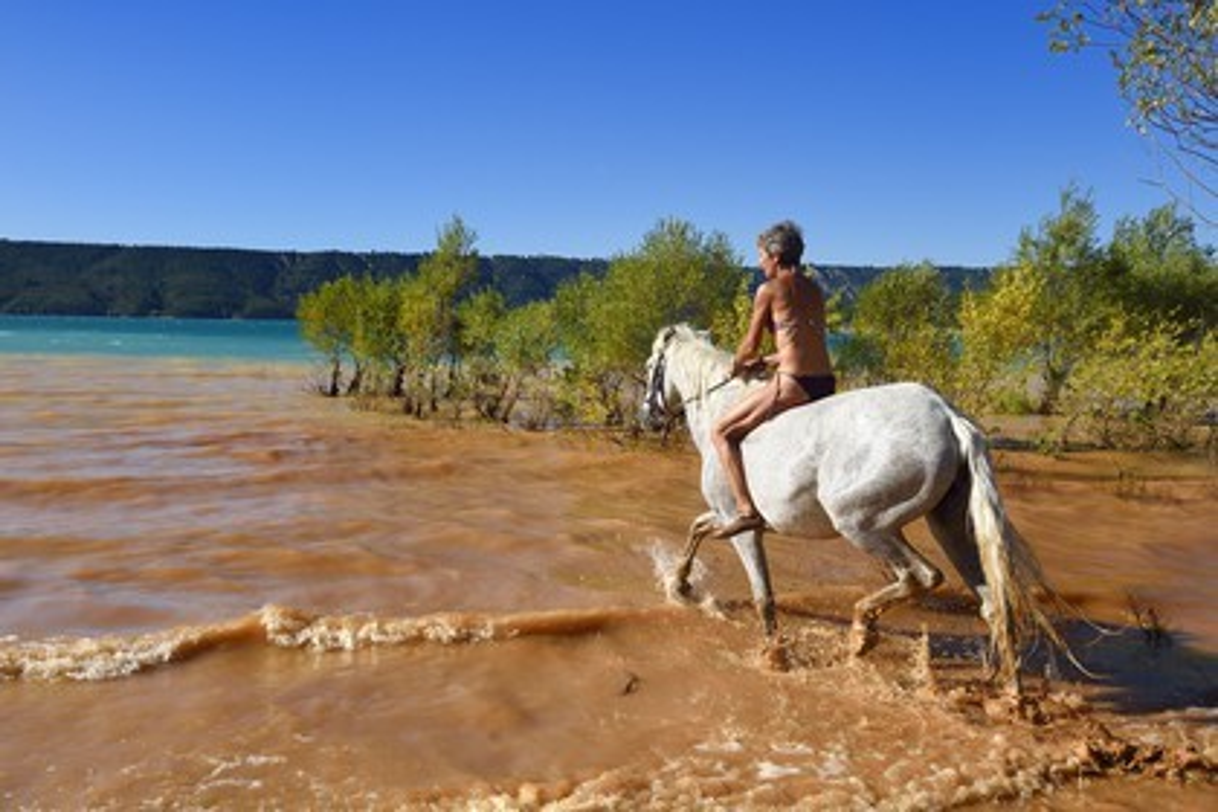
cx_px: 609
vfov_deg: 37.9
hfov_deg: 54.4
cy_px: 406
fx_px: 1184
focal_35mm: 35
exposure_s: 1/800
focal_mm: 35
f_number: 11
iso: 400
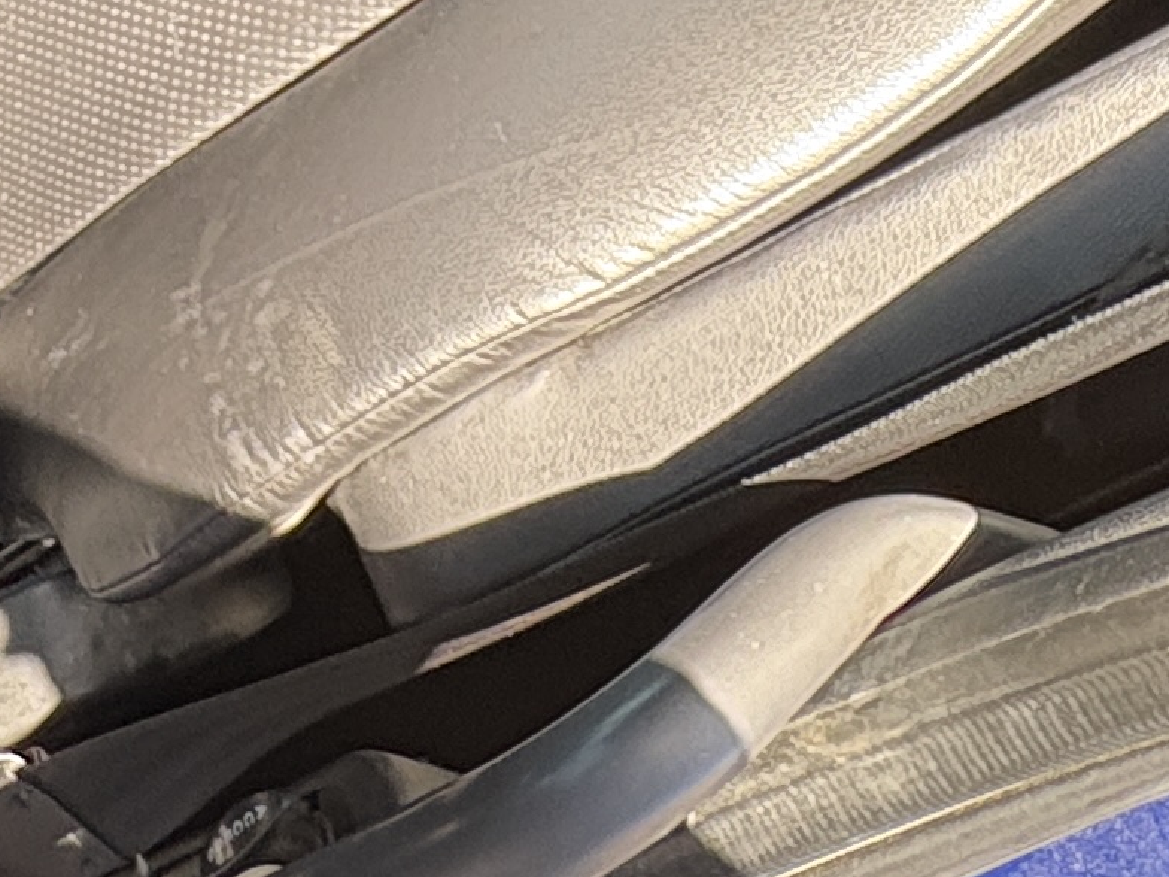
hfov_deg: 24.9
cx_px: -161
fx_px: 2431
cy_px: -516
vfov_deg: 17.8
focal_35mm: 72
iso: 200
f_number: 2.2
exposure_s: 1/99
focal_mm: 2.22
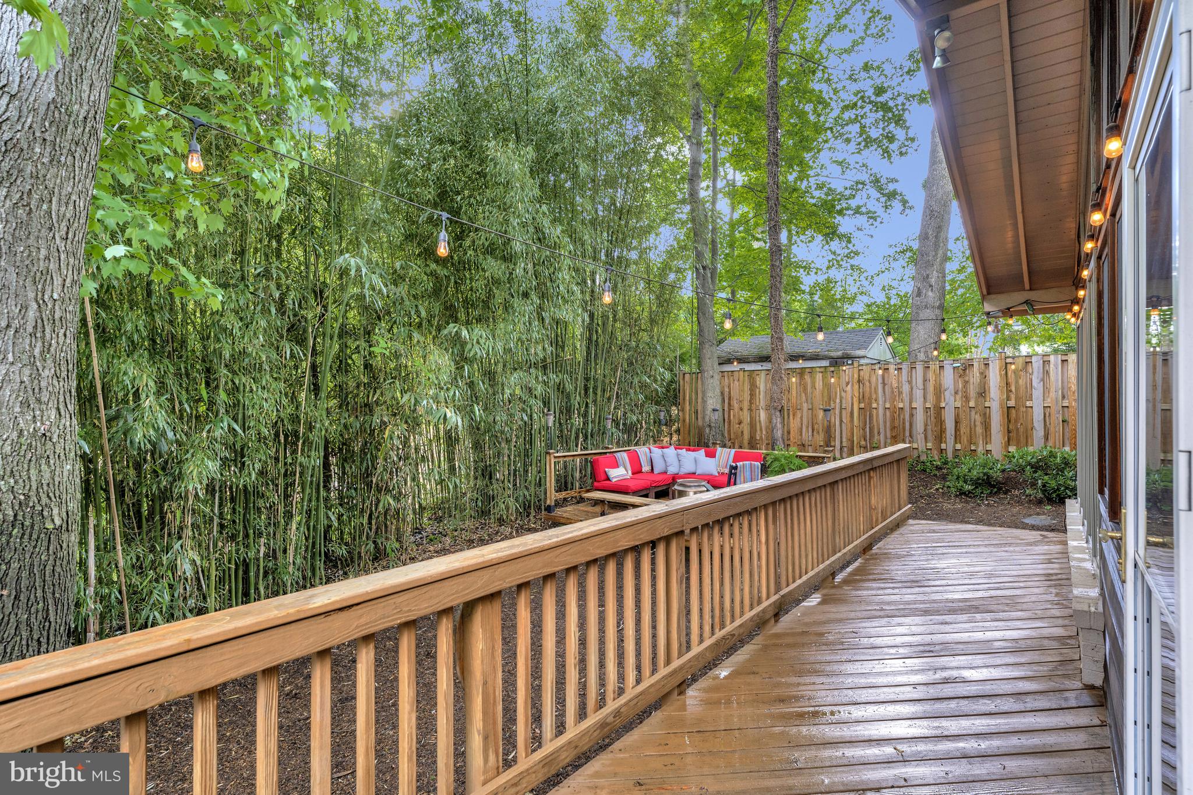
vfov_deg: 68.9
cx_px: 596
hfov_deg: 91.6
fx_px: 580
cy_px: 398
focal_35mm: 18
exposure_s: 1/20
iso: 400
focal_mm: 17.5
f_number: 8
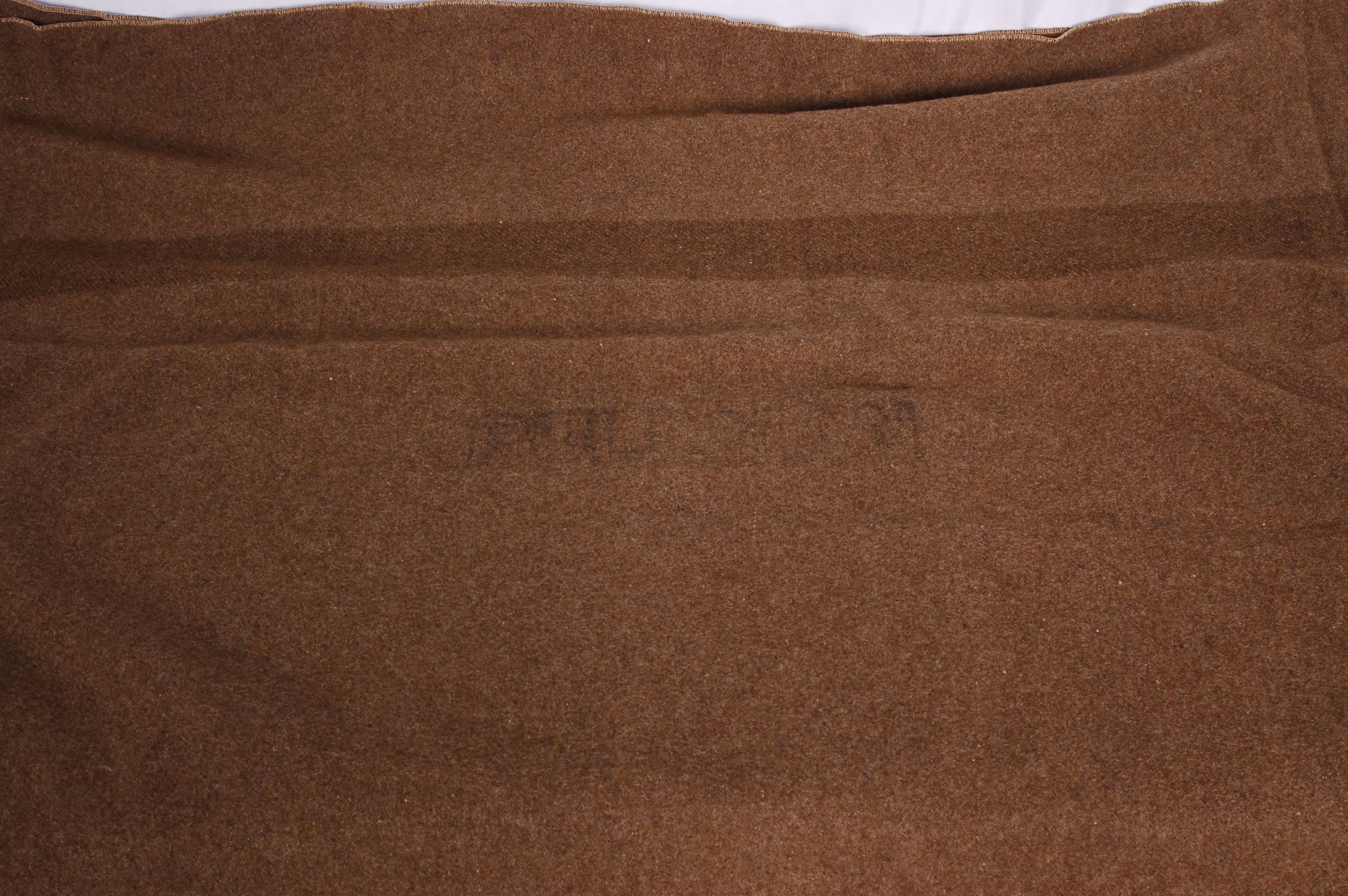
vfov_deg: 31.8
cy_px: 448
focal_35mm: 42
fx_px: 1571
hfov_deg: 46.4
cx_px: 674
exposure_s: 1/125
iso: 200
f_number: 13
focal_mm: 28
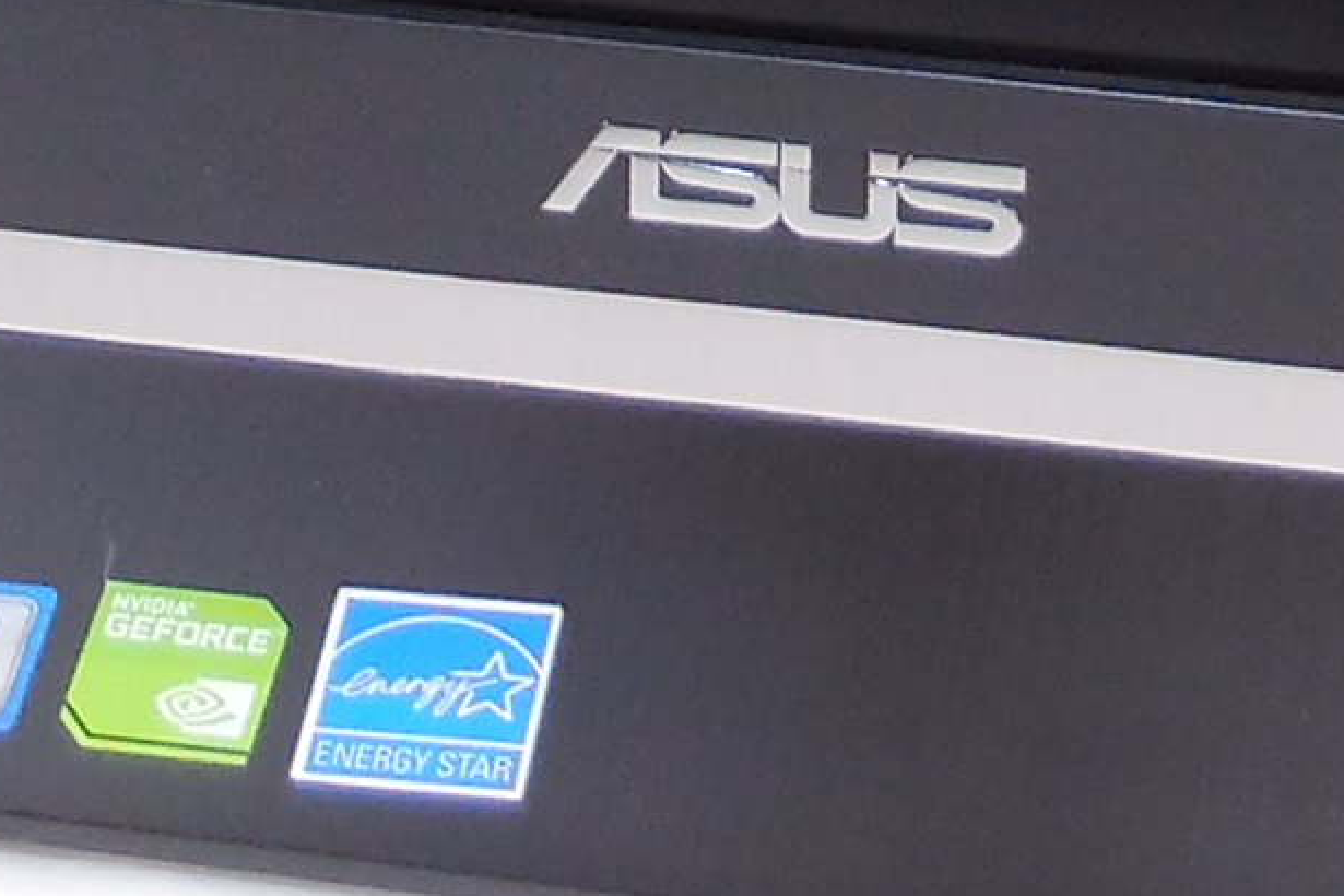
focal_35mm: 138
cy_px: -1215
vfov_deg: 9.0
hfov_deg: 14.8
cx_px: 1053
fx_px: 5152
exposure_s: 1/30
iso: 125
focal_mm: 4.5
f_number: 3.1
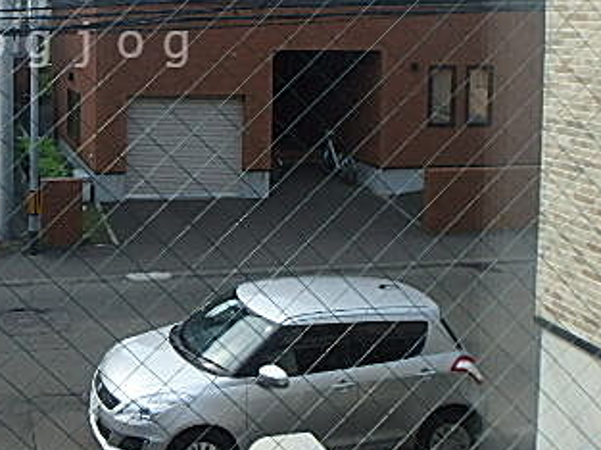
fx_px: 746
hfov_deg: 40.7
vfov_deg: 31.9
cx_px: 67
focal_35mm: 43
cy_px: 44
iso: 125
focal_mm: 3.7
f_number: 3.5
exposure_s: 1/800
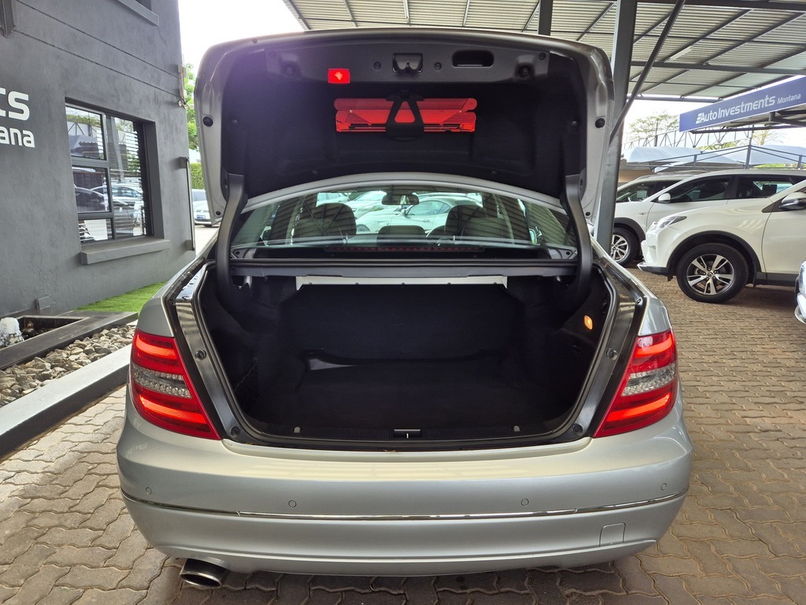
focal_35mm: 23
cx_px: 403
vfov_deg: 58.9
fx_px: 536
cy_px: 302
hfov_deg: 73.9
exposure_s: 1/180
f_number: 1.8
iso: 32
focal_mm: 5.4
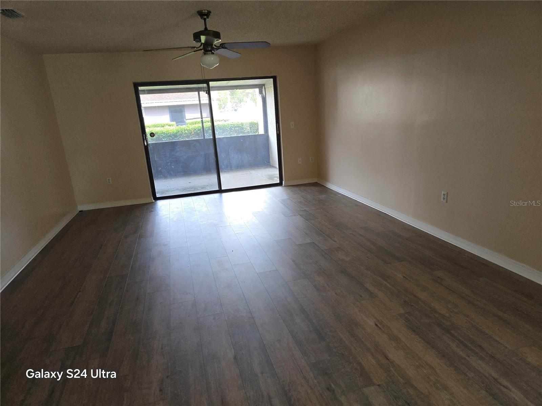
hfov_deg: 73.9
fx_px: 360
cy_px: 203
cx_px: 271
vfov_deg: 58.9
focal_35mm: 23
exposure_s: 1/120
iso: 250
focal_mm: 6.3
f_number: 1.7
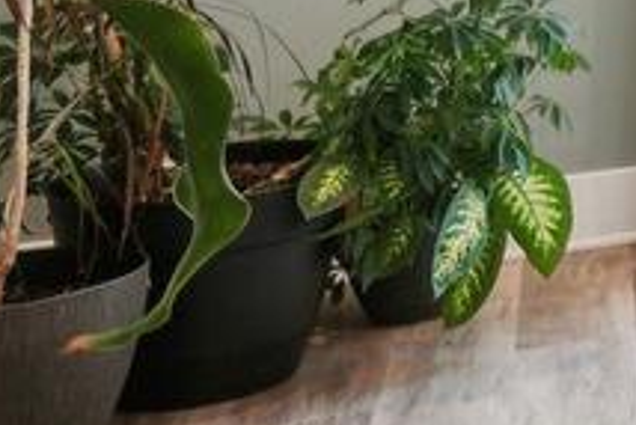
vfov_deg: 12.4
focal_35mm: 101
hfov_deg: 11.1
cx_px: 1956
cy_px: -345
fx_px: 1785
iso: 100
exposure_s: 1/13
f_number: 7.1
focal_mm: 10
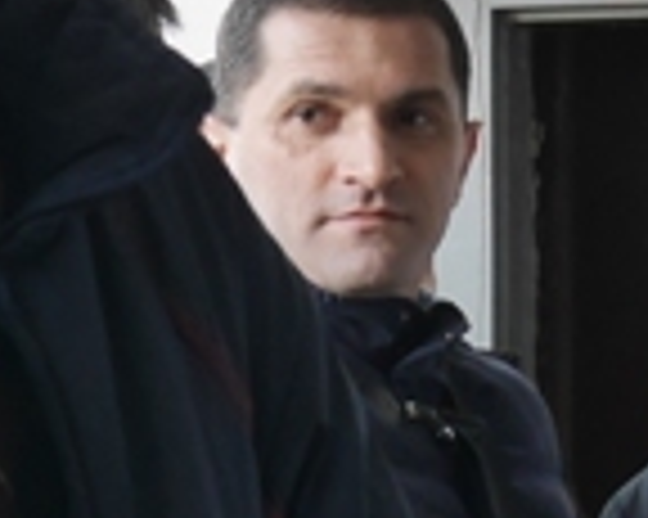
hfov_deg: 7.0
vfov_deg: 5.5
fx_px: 5290
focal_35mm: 276
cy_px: 854
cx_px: 81
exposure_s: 1/60
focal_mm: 21
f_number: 4
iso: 400
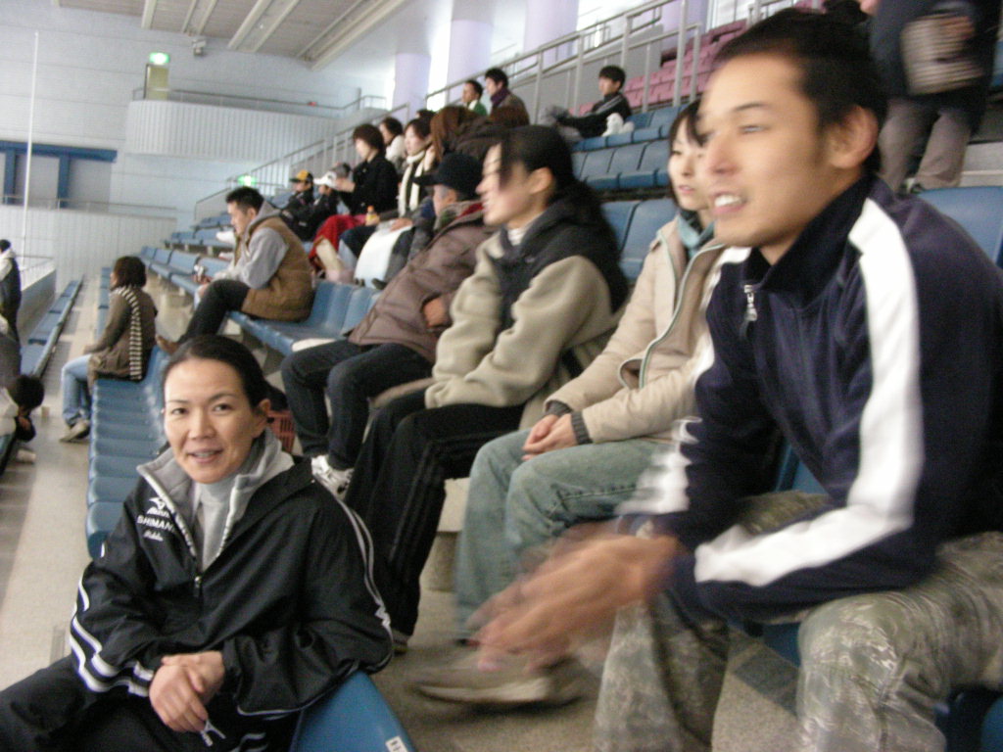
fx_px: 1101
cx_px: 502
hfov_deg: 49.0
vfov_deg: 37.7
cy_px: 376
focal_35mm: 38
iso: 458
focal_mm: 6.3
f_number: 3.5
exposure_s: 1/7.9
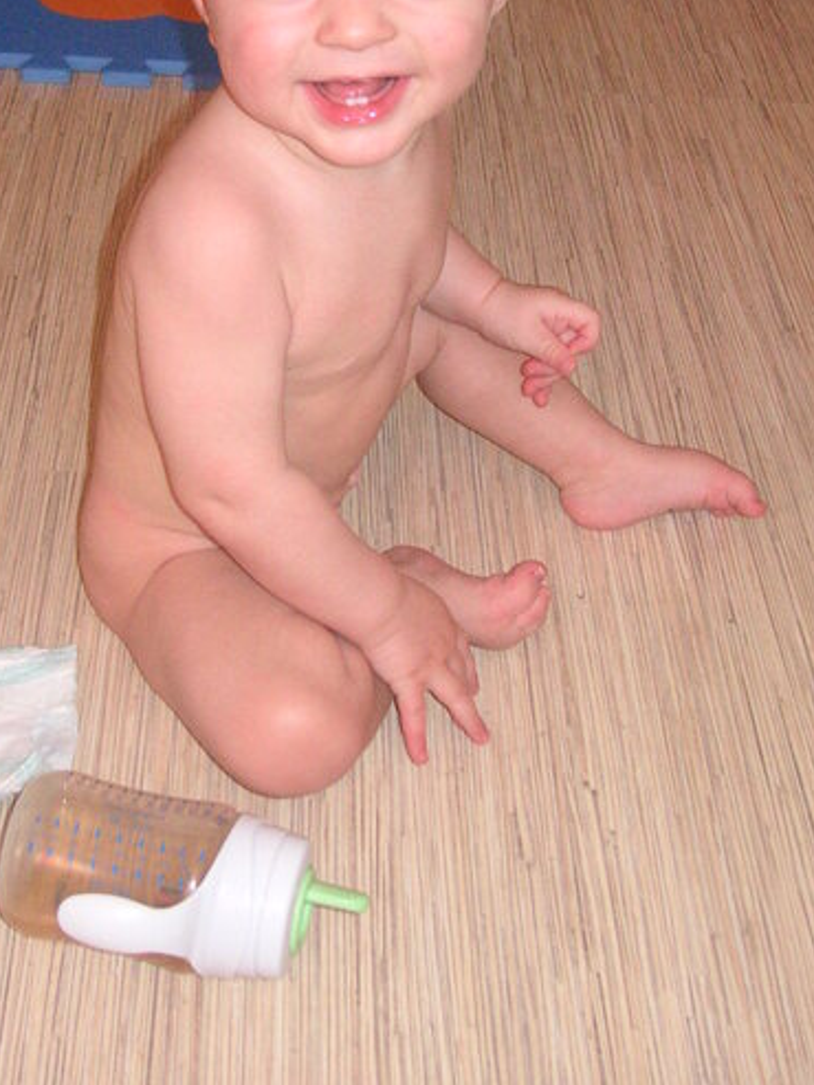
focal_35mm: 60
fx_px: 1880
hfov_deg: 24.4
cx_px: 385
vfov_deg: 31.8
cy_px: 315
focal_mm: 6.1
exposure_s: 1/45
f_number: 2.8
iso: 160
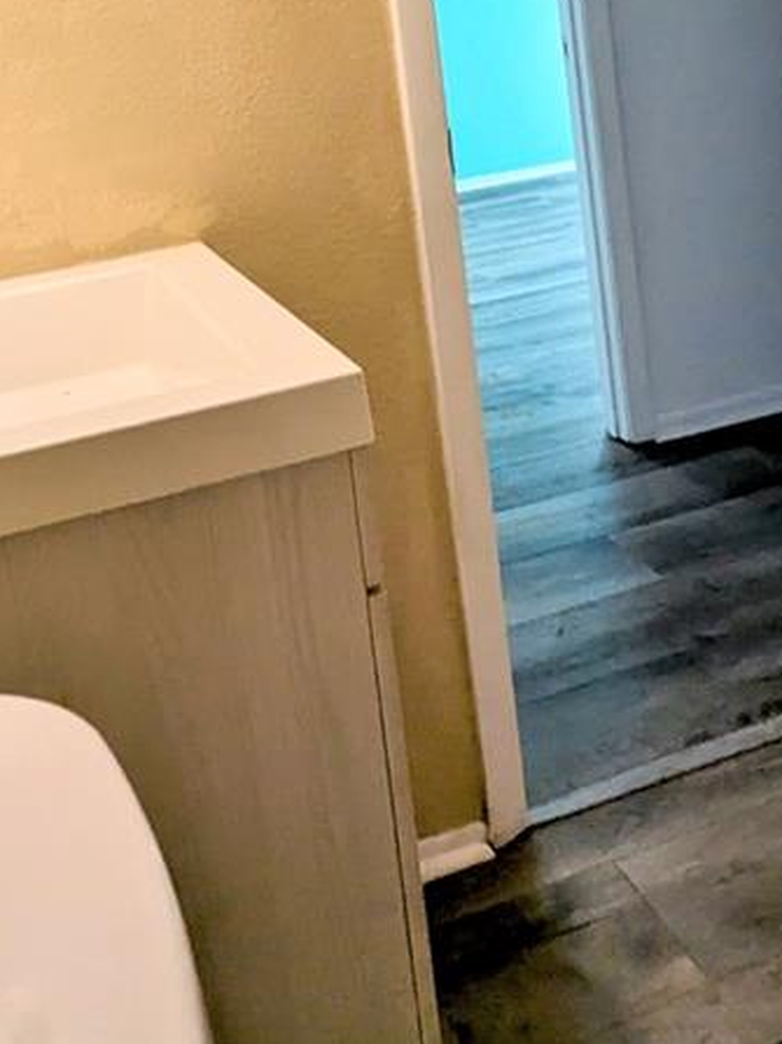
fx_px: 1296
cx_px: 336
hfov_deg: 33.5
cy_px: 40
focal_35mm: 43
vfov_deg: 39.5
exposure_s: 1/120
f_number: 2.2
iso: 53
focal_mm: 2.35
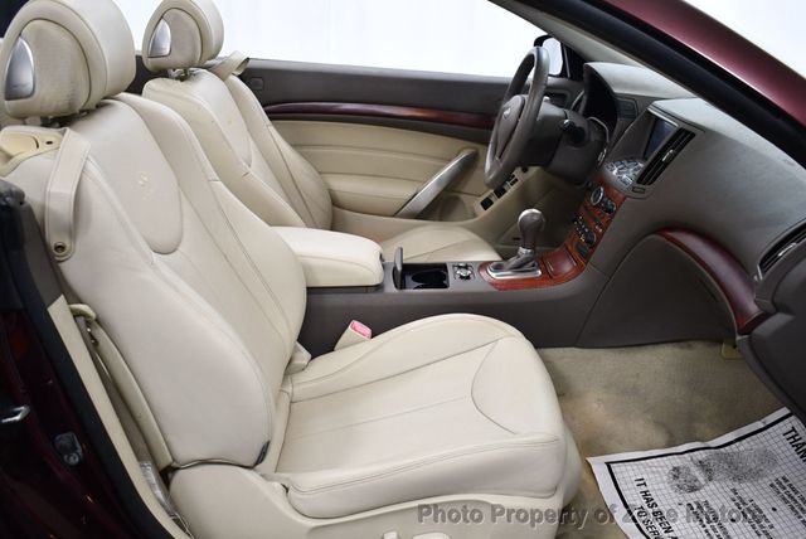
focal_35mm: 36
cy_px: 270
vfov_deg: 36.9
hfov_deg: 53.1
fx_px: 807
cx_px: 403
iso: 1000
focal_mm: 18
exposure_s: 1/125
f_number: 3.5
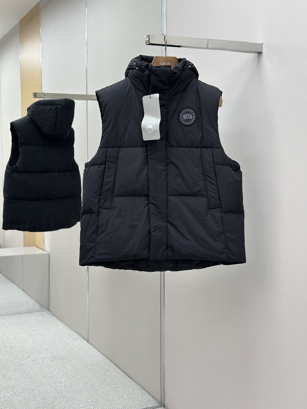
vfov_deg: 39.7
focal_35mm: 48
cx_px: 154
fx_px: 568
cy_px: 204
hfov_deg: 30.3
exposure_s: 1/211
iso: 80
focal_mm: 6.86
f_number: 1.78
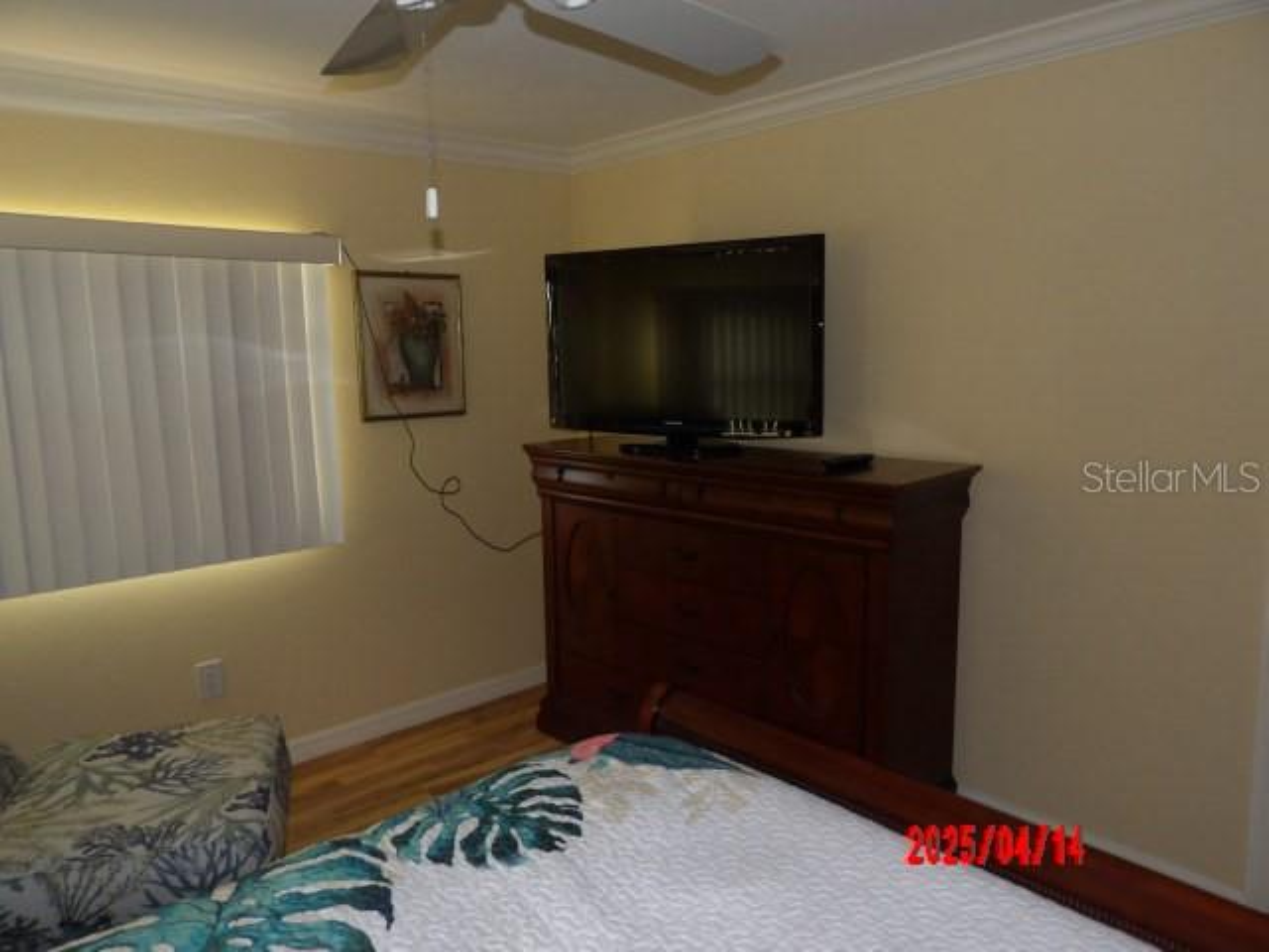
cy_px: 476
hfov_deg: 71.6
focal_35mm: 24
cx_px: 634
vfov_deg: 56.8
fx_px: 880
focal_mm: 4.3
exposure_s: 1/26
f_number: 3.2
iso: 200
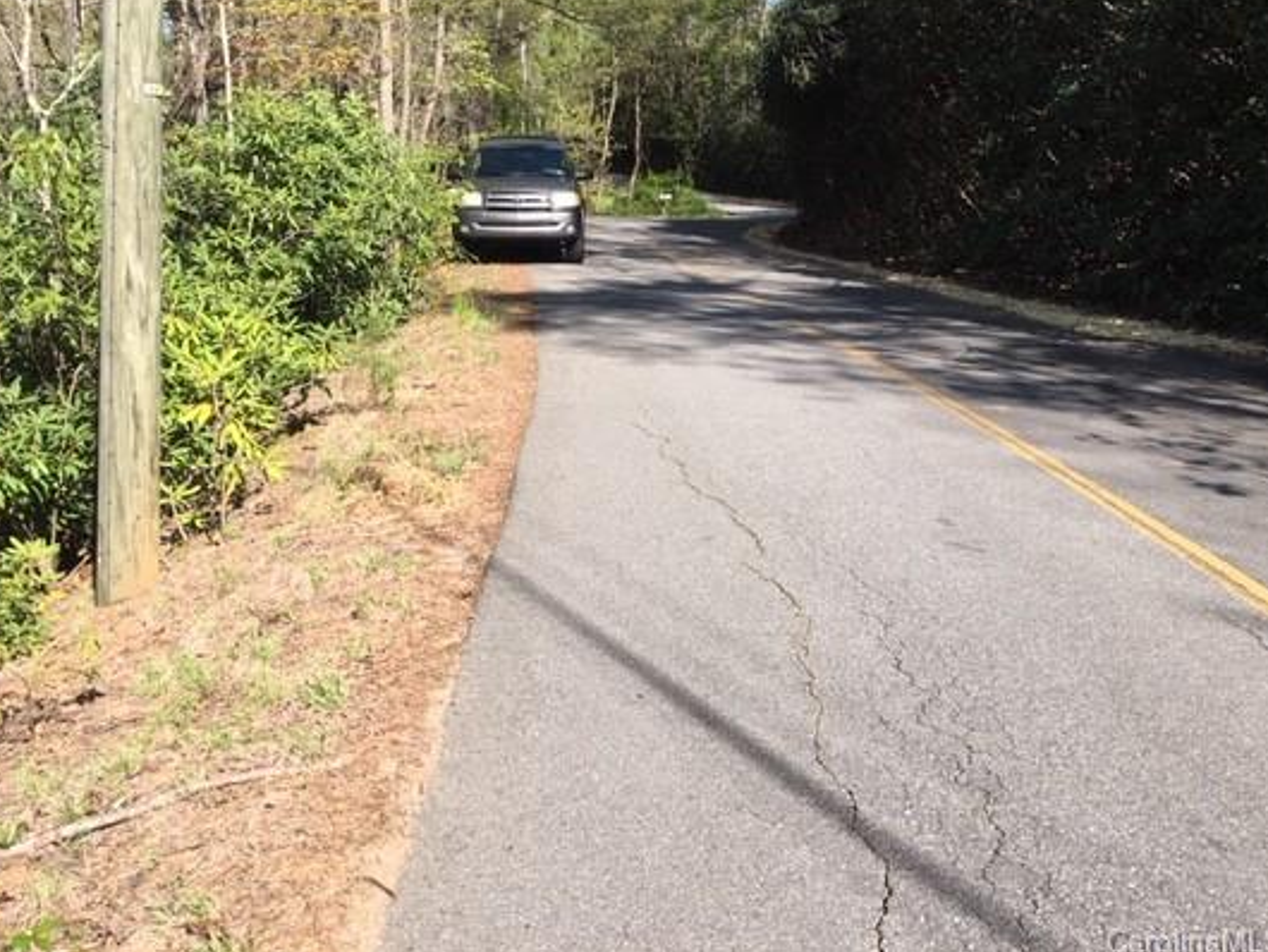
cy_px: 390
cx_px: 615
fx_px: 1283
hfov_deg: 52.6
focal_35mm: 35
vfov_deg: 40.6
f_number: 2.2
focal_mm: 4.15
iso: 25
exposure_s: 1/810
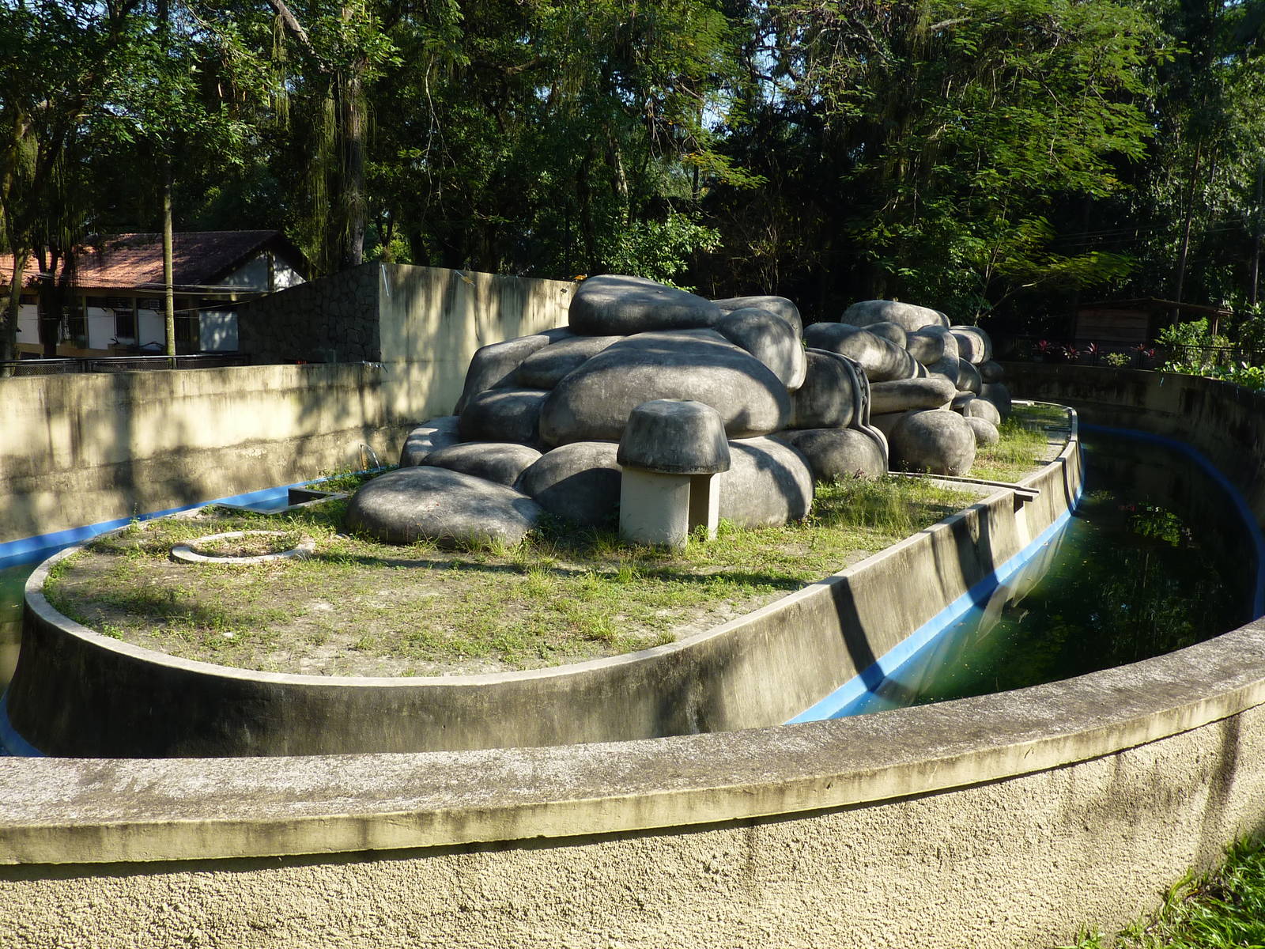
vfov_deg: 54.9
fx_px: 914
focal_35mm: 25
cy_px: 474
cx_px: 632
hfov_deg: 69.4
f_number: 4
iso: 80
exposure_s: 1/200
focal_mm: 4.1
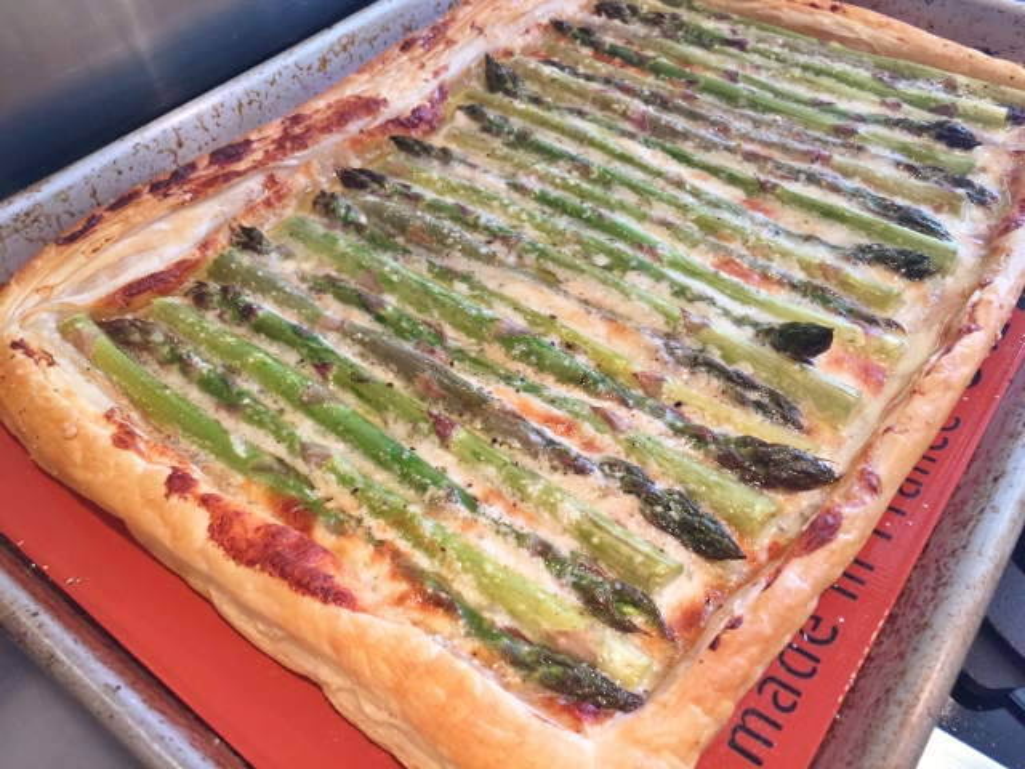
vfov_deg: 48.2
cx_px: 512
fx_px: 859
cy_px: 384
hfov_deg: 61.7
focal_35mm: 29
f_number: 2.2
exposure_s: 1/30
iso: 32
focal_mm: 4.15
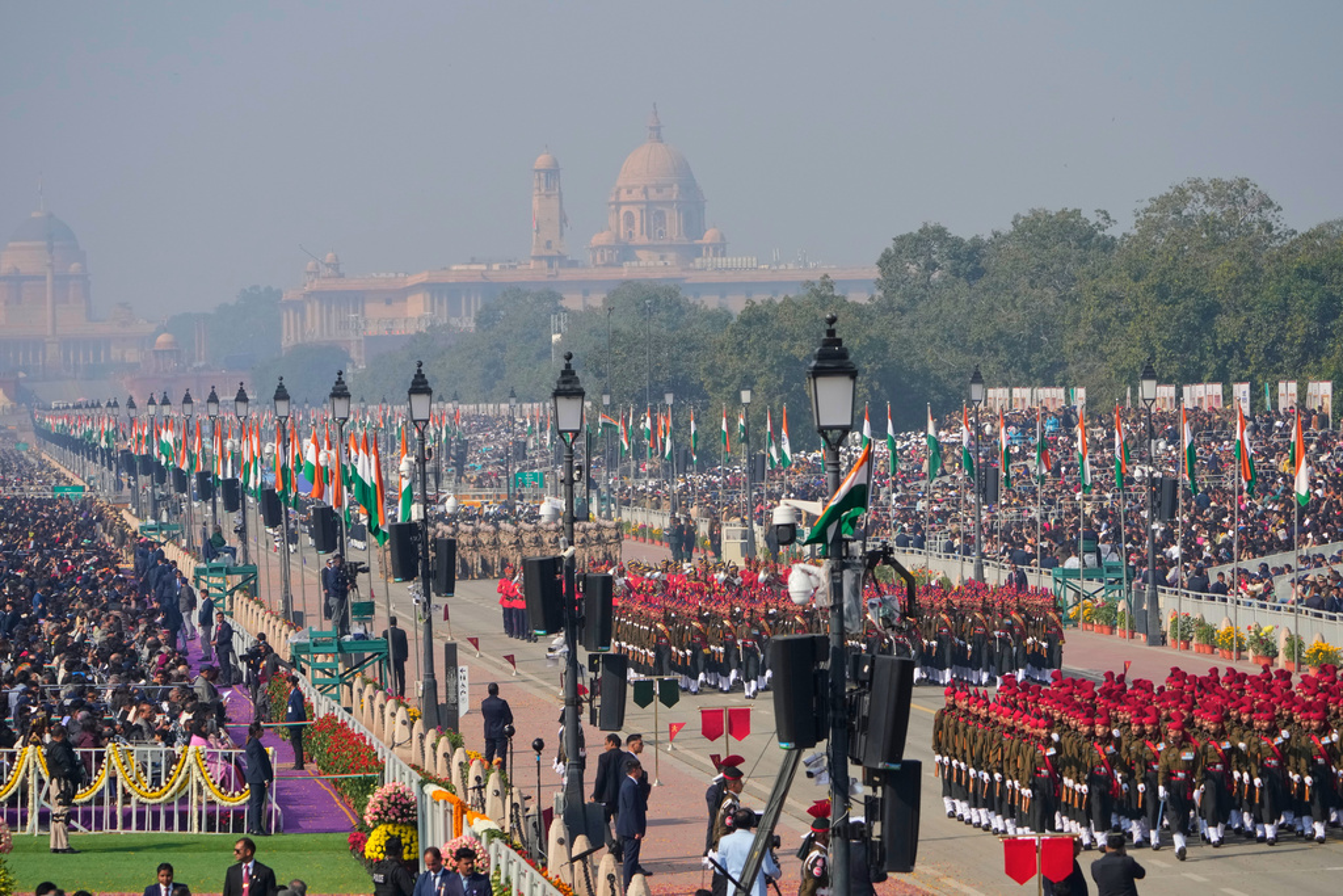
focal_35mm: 200
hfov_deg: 10.3
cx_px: 672
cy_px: 448
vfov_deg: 6.9
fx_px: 7462
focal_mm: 200
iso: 800
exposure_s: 1/2000
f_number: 9
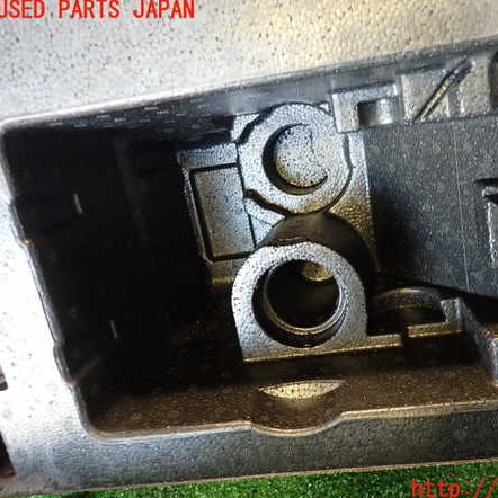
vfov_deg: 54.0
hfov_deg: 53.1
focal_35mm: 30
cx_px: 328
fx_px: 488
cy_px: 250
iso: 320
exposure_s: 1/30
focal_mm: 4.5
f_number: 2
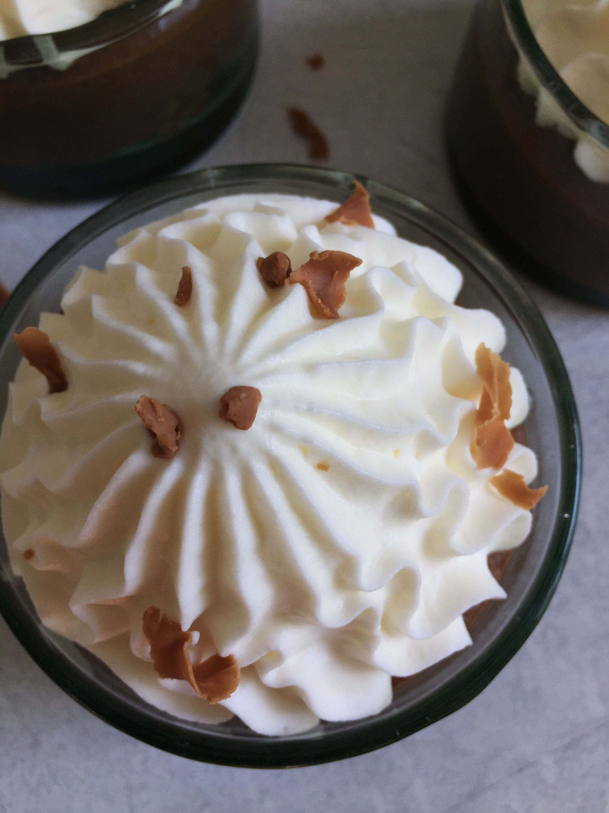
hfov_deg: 48.2
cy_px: 406
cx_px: 304
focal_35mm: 29
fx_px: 680
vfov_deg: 61.7
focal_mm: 4.15
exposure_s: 1/100
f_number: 2.2
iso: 40
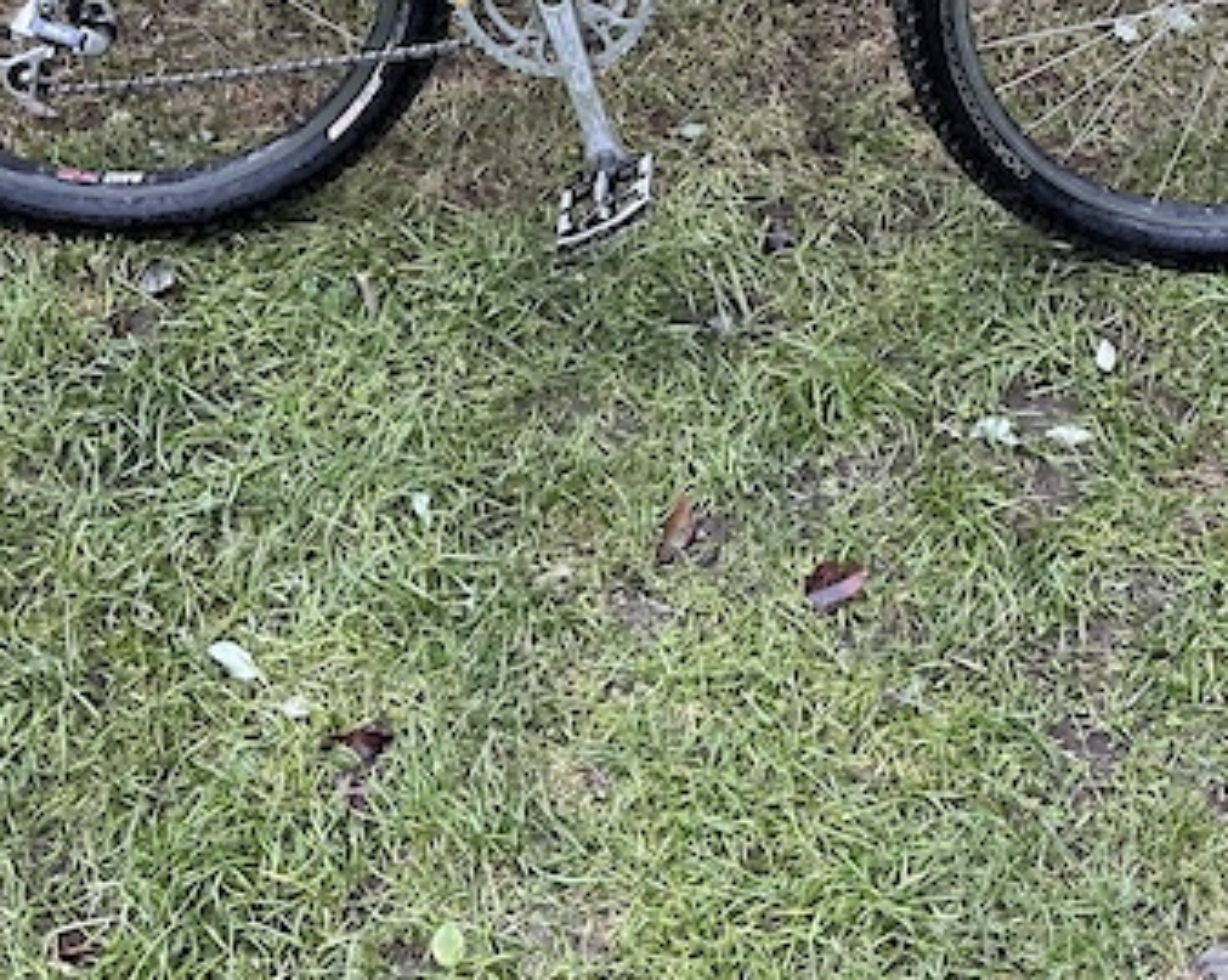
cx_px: 652
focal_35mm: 58
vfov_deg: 25.5
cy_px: 135
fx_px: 2106
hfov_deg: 32.5
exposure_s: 1/60
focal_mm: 5.1
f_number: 1.6
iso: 400
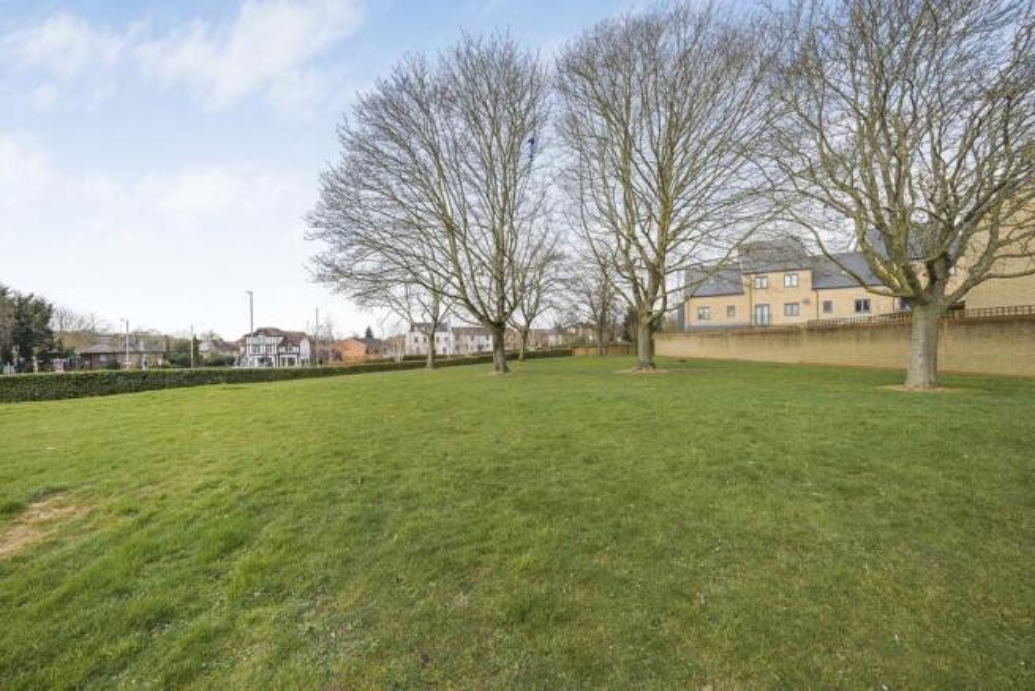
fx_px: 345
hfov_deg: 112.6
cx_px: 518
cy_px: 346
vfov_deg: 90.0
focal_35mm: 12
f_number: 9
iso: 320
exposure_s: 1/200
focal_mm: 12
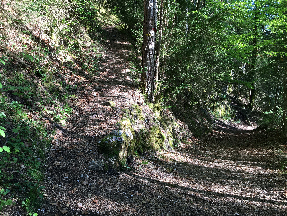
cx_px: 144
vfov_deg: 48.2
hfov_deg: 61.7
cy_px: 108
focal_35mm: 29
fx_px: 240
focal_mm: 4.15
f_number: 2.2
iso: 25
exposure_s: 1/100
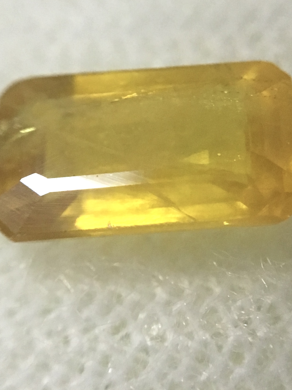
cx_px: 152
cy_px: 133
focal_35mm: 43
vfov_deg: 43.3
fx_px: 484
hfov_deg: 33.6
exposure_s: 1/25
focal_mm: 4.15
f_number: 2.2
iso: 200
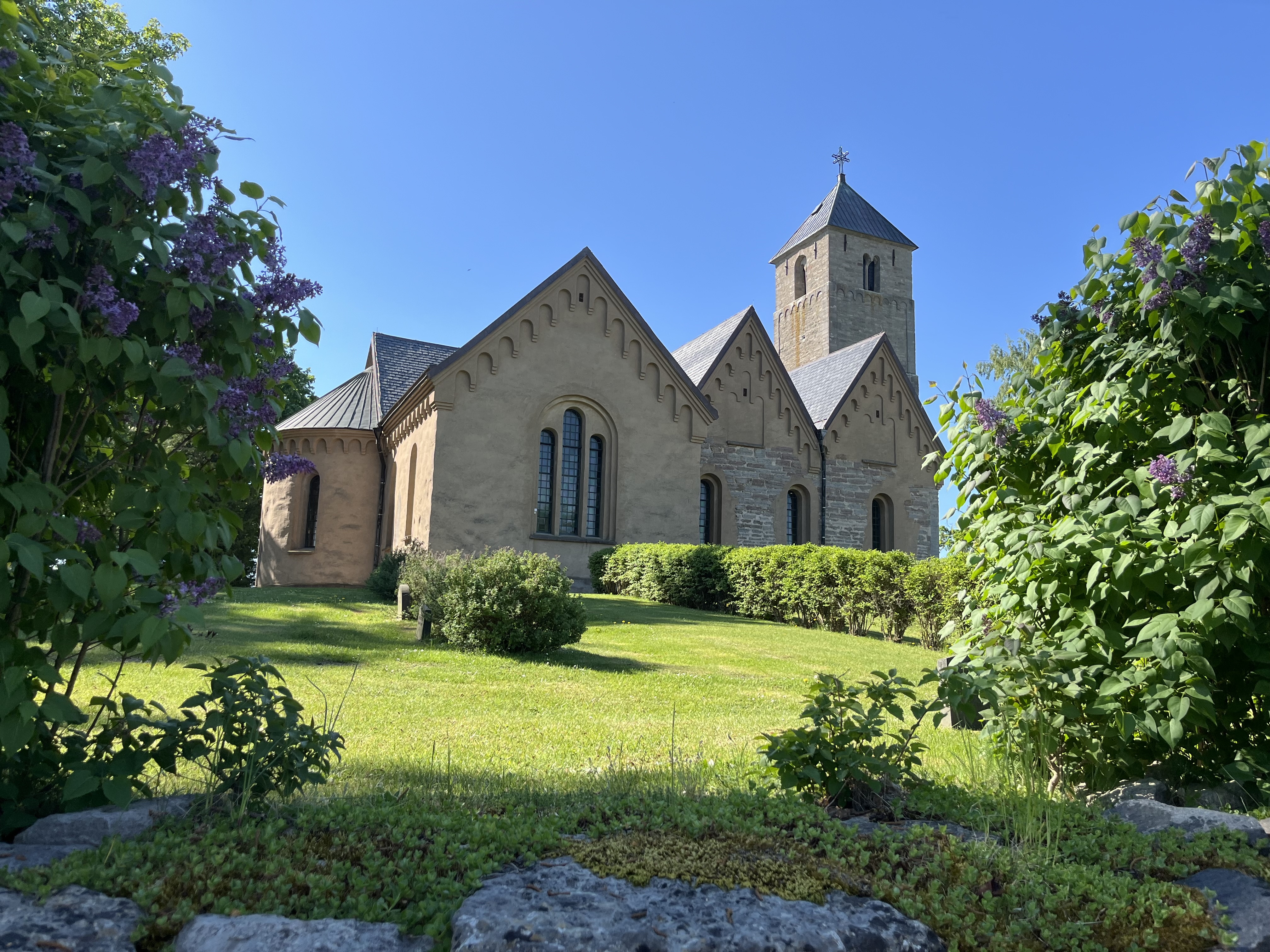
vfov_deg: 53.1
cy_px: 476
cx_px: 635
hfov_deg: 67.3
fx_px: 954
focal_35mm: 26
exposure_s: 1/1890
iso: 50
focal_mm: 5.1
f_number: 1.6
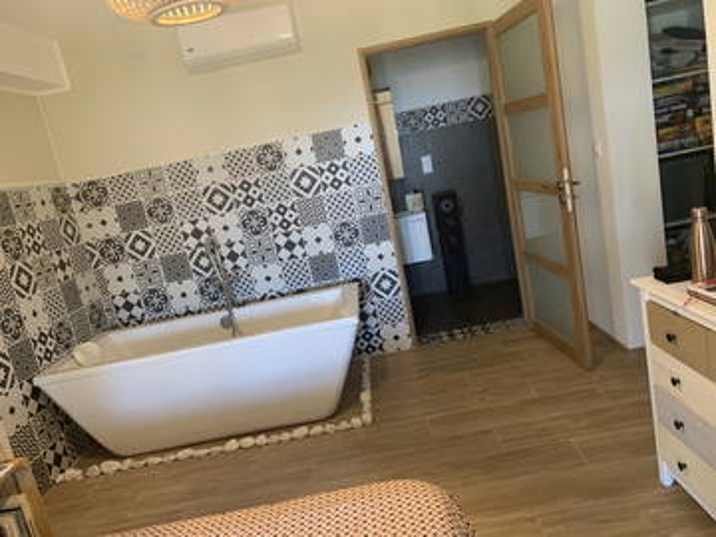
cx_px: 358
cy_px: 268
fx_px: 538
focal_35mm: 26
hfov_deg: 67.3
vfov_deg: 53.1
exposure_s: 1/60
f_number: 1.8
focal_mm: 4.25
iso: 200
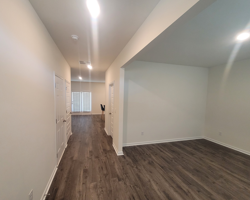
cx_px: 117
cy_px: 102
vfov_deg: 88.0
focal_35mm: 14
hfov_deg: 100.6
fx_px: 104
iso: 250
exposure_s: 1/60
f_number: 2.2
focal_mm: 1.74
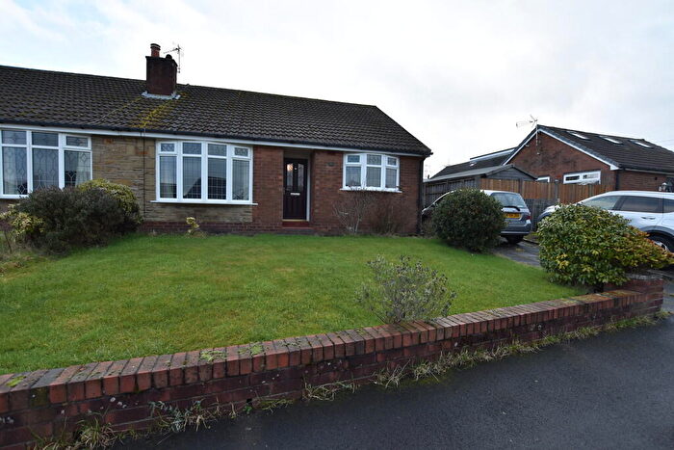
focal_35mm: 15
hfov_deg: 100.4
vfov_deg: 77.4
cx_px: 337
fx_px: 281
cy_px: 225
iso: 100
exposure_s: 1/125
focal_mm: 10
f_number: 5.6
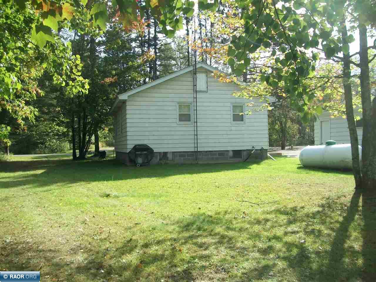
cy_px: 141
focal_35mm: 32
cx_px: 188
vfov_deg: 44.2
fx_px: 348
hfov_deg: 56.8
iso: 80
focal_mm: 5.7
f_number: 2.9
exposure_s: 1/500
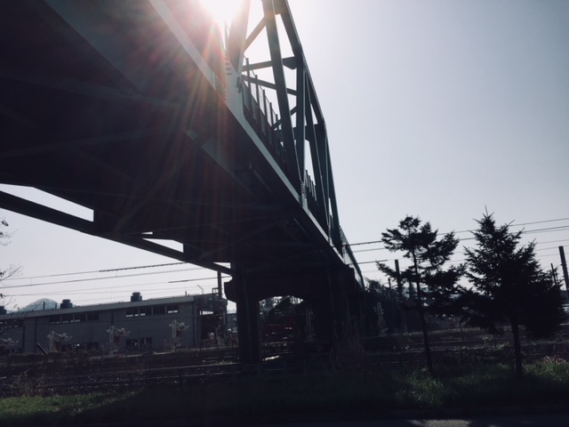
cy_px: 214
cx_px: 284
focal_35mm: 29
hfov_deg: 61.7
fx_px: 477
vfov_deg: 48.2
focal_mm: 4.15
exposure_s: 1/4950
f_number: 2.2
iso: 32
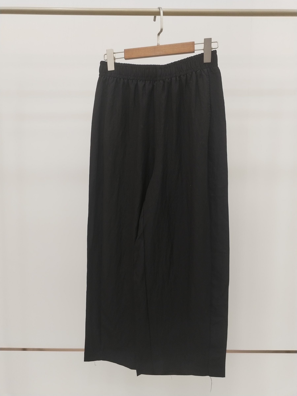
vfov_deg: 61.7
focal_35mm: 29
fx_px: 332
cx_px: 148
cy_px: 198
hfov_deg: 48.2
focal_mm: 4.75
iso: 165
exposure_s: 1/60
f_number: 1.8
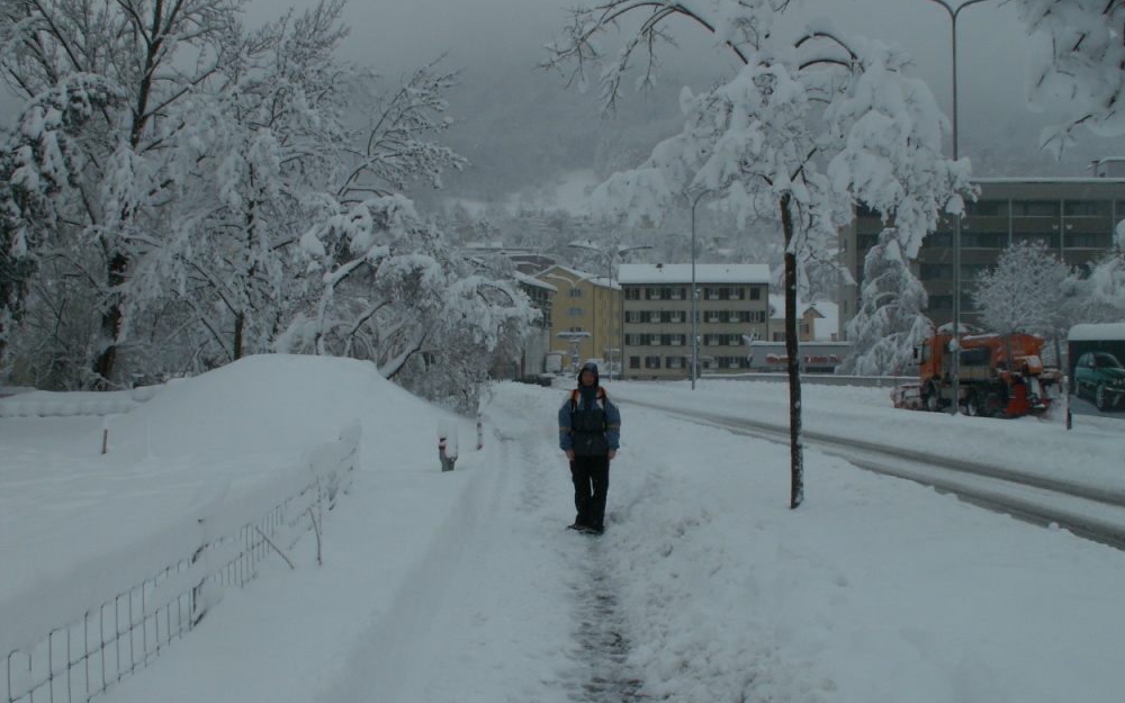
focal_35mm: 38
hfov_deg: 51.5
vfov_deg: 33.6
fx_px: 1165
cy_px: 390
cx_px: 575
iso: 50
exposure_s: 1/250
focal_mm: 5.86
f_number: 8
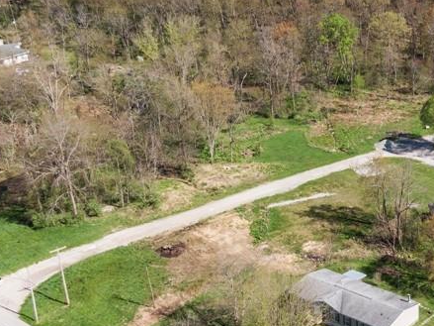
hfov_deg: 31.9
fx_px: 702
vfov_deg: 26.1
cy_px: 171
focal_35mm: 56
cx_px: 428
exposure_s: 1/1250
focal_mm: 4.39
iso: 100
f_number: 2.8
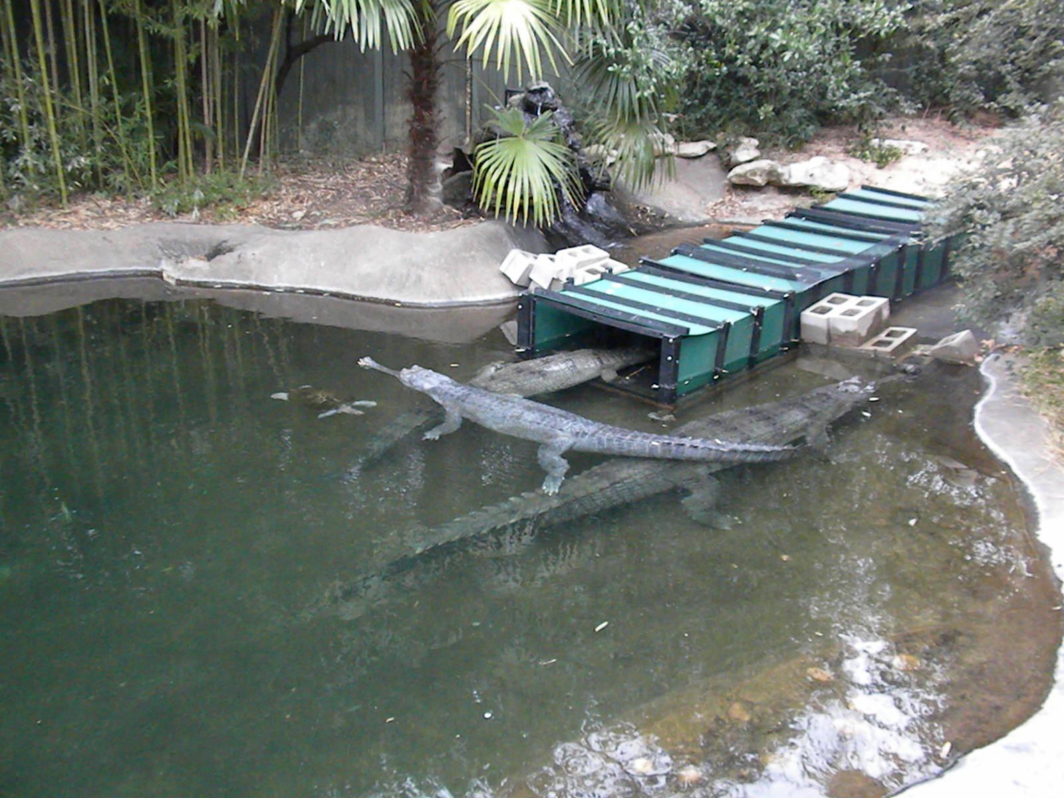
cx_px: 532
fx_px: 1137
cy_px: 399
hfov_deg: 50.1
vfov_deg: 38.7
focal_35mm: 37
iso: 972
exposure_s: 1/253
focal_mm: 6.6
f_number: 3.5
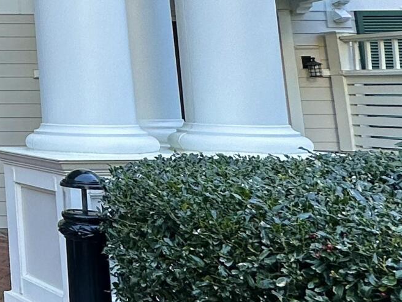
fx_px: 743
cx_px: -335
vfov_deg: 21.9
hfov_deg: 20.5
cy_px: -17
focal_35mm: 64
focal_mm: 2.22
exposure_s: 1/111
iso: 40
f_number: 2.2
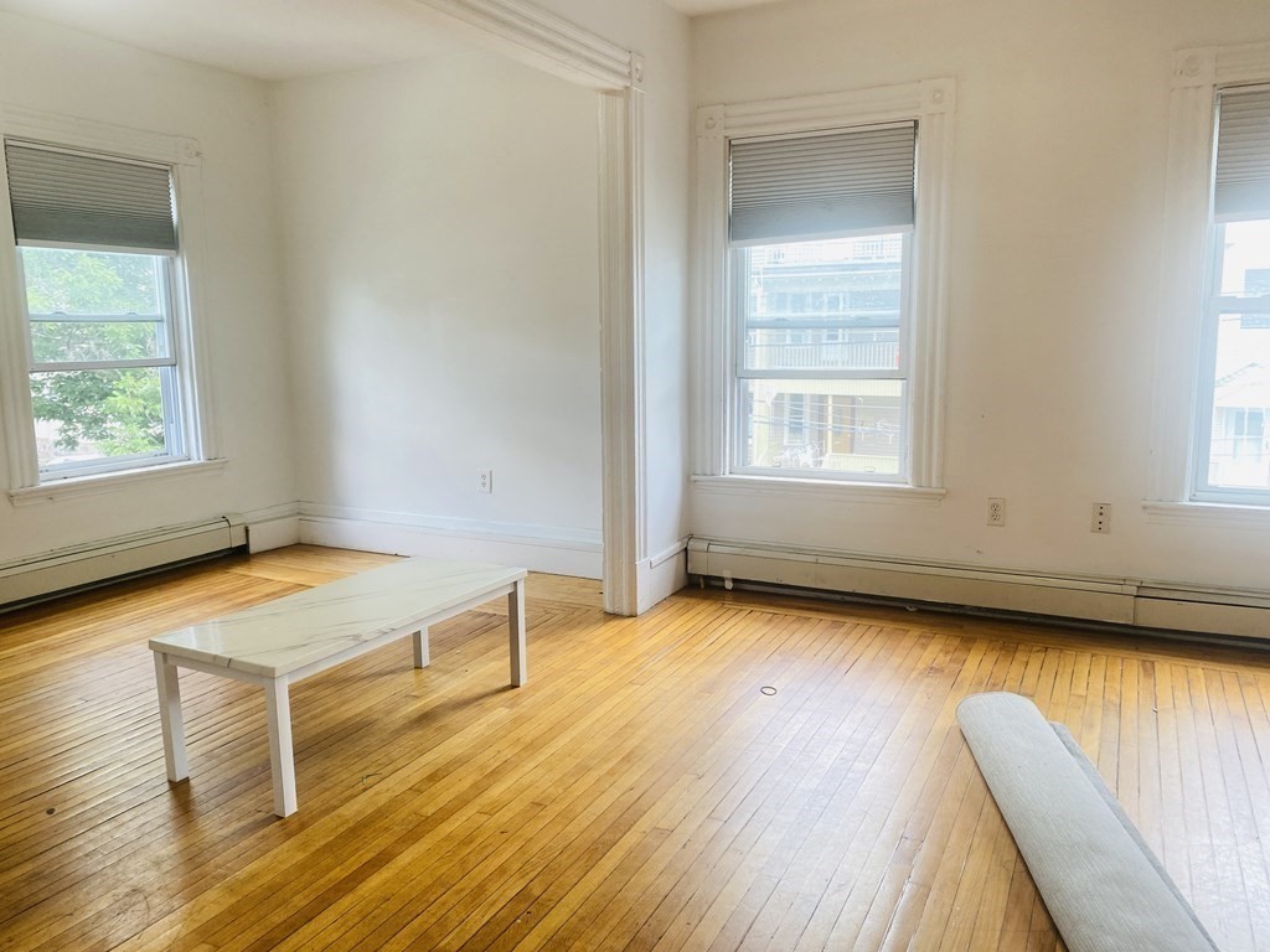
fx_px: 954
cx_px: 635
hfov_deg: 67.3
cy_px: 476
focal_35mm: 26
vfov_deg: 53.1
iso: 64
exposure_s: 1/120
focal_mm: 4.25
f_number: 1.8
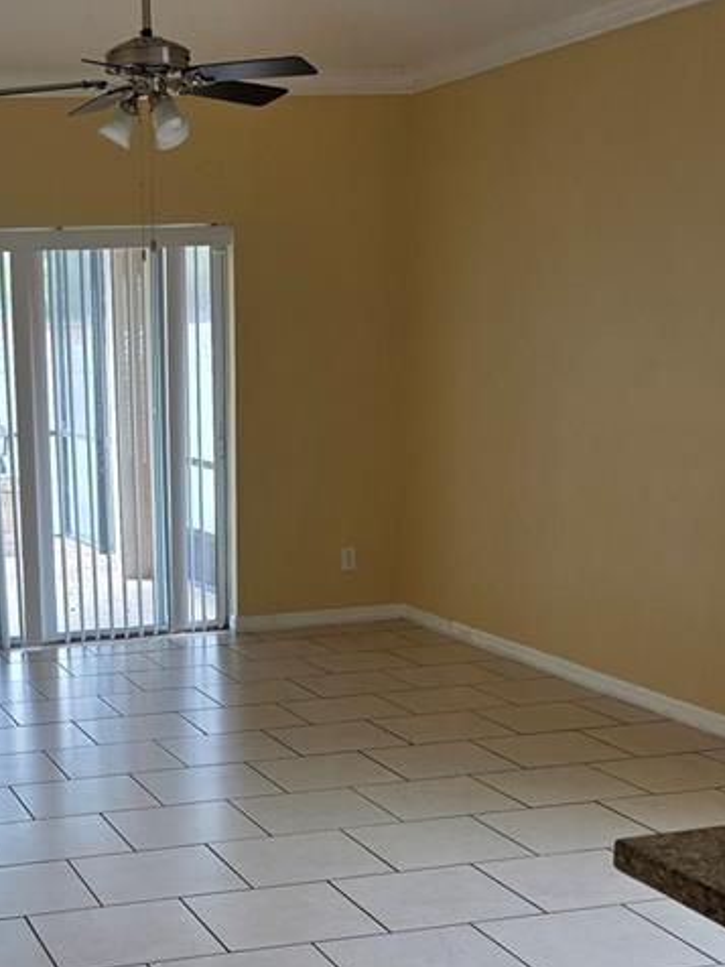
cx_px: 118
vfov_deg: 32.4
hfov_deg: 24.7
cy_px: 762
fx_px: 1620
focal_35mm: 58
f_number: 1.7
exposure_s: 1/120
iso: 50
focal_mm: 6.3
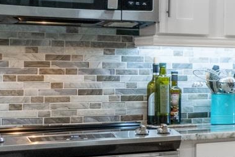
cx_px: 619
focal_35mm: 105
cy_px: 93
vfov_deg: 13.0
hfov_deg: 12.8
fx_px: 685
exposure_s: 1/15
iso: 800
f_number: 8
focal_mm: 16
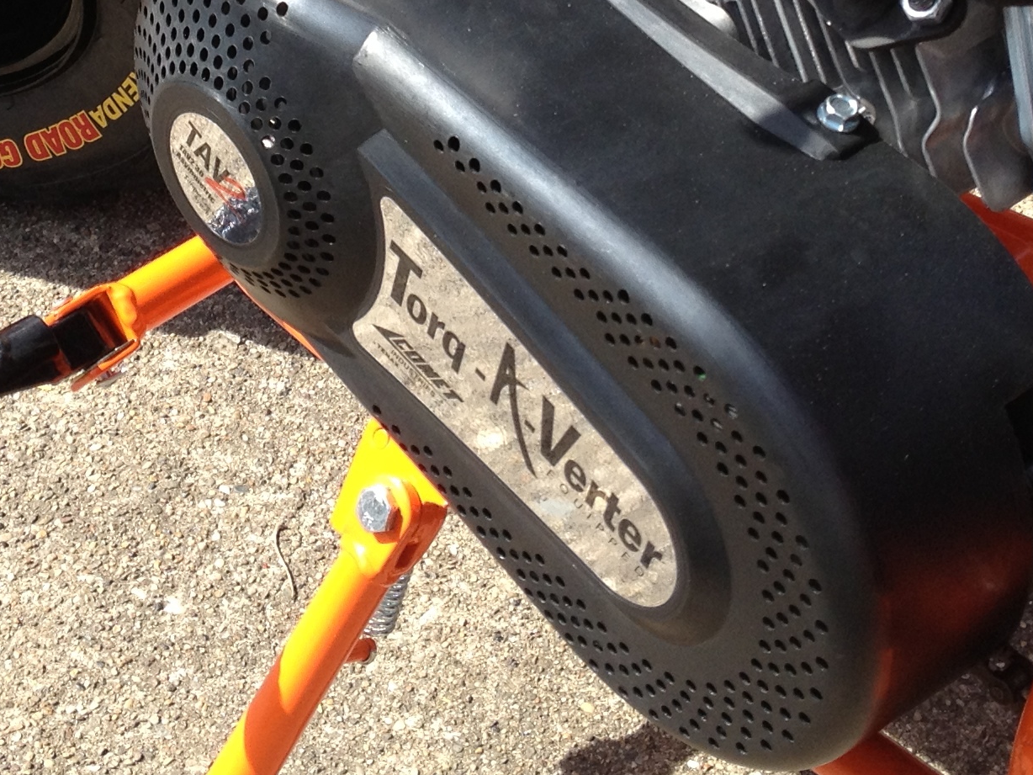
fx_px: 2775
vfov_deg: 15.5
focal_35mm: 93
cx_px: 420
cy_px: -61
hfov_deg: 21.1
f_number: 2.4
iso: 50
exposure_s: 1/563
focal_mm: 4.28
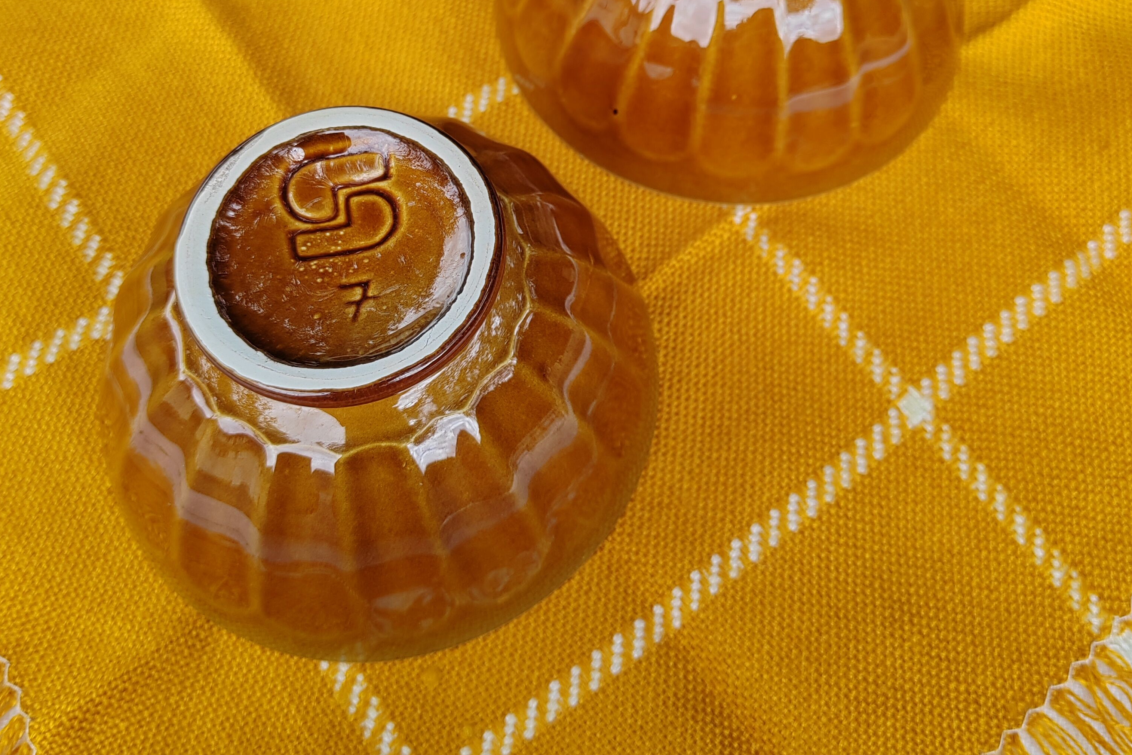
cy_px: 222
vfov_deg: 34.6
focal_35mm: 38
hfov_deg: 50.7
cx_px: 570
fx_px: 1195
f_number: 1.9
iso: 100
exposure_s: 1/301
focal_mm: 5.52
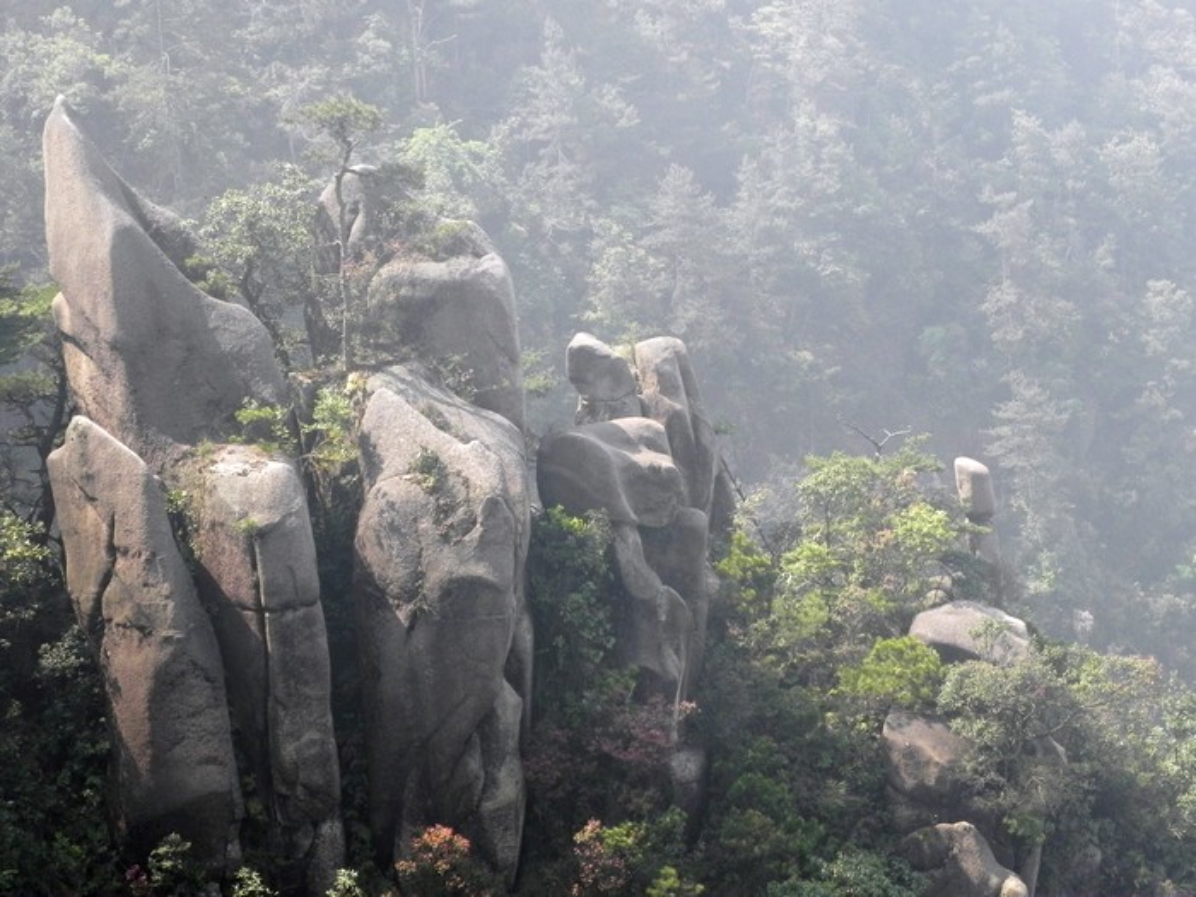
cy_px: 448
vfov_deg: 12.7
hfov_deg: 16.8
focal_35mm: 117
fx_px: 4042
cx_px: 598
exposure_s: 1/194
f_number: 5
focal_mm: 20.8
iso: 160
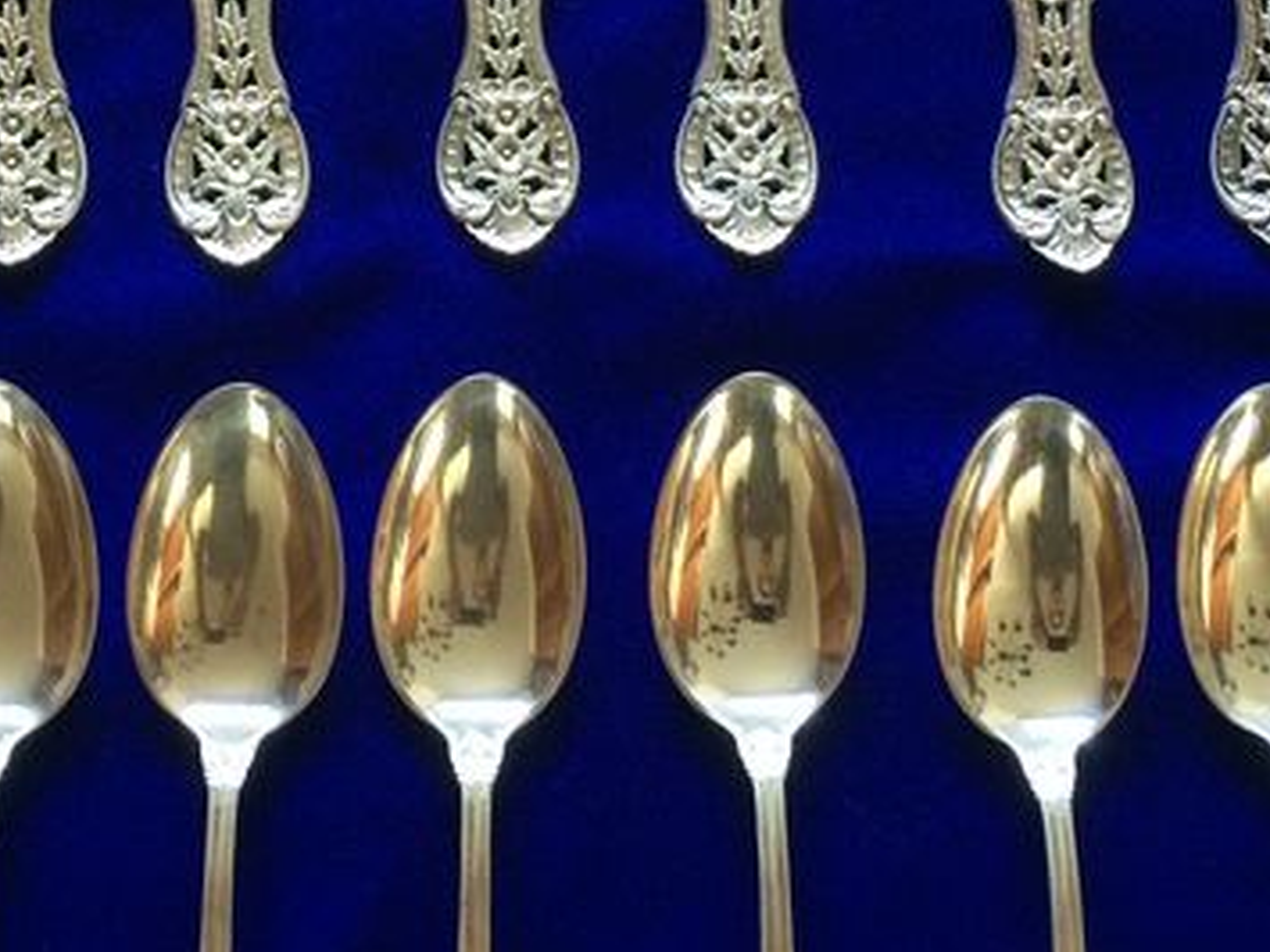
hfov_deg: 25.6
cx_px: 479
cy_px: -5
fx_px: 2787
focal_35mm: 76
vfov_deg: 18.8
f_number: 2.2
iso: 160
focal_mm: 4.12
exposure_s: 1/30
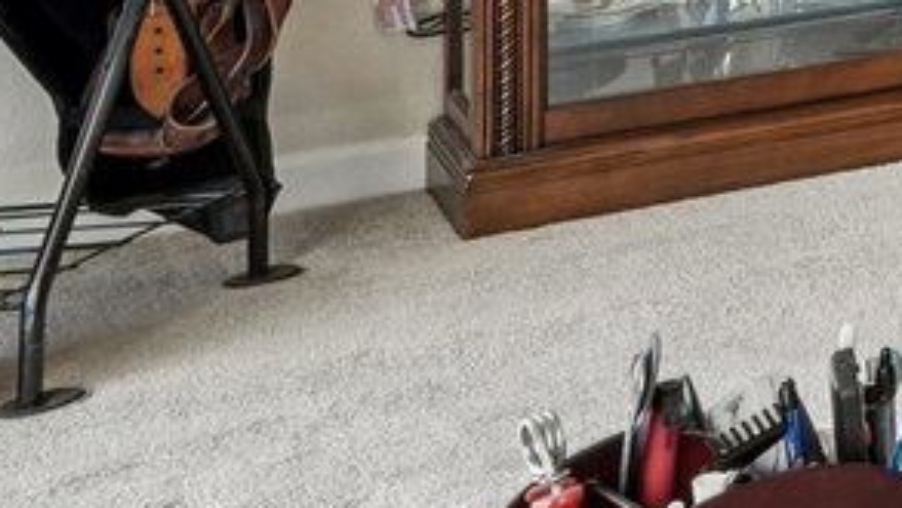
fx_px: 2887
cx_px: 2743
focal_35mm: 121
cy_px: -707
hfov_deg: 11.0
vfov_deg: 9.1
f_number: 8
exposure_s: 1/20
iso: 400
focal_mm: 16.5
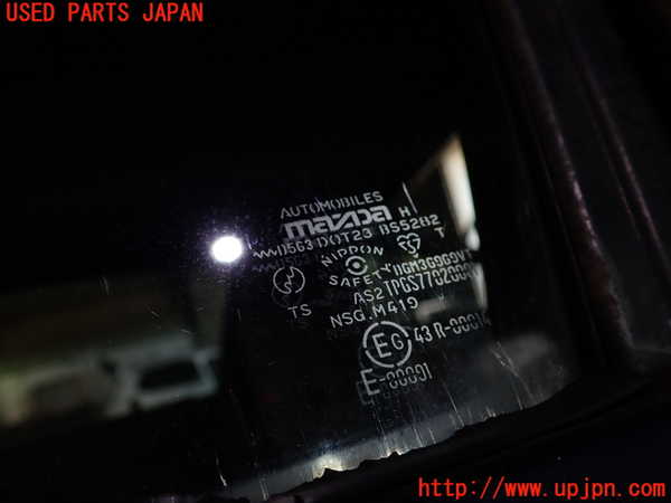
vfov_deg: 46.8
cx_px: 336
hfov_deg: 60.0
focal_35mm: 30
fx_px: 582
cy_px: 252
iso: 100
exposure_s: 1/100
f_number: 2.3
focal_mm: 5.4
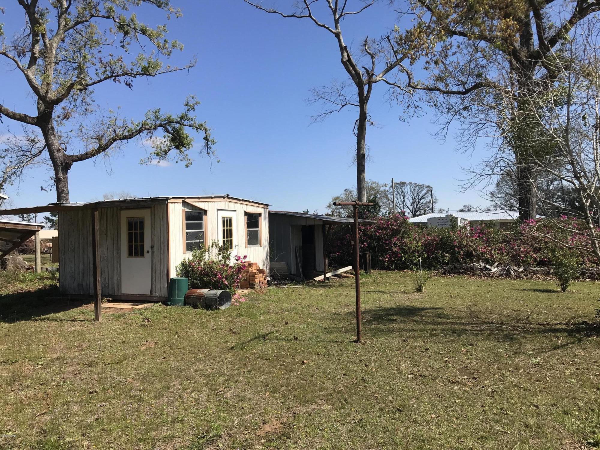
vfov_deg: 49.7
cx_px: 300
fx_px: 485
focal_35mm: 28
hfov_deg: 63.4
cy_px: 225
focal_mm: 3.99
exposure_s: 1/2457
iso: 20
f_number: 1.8
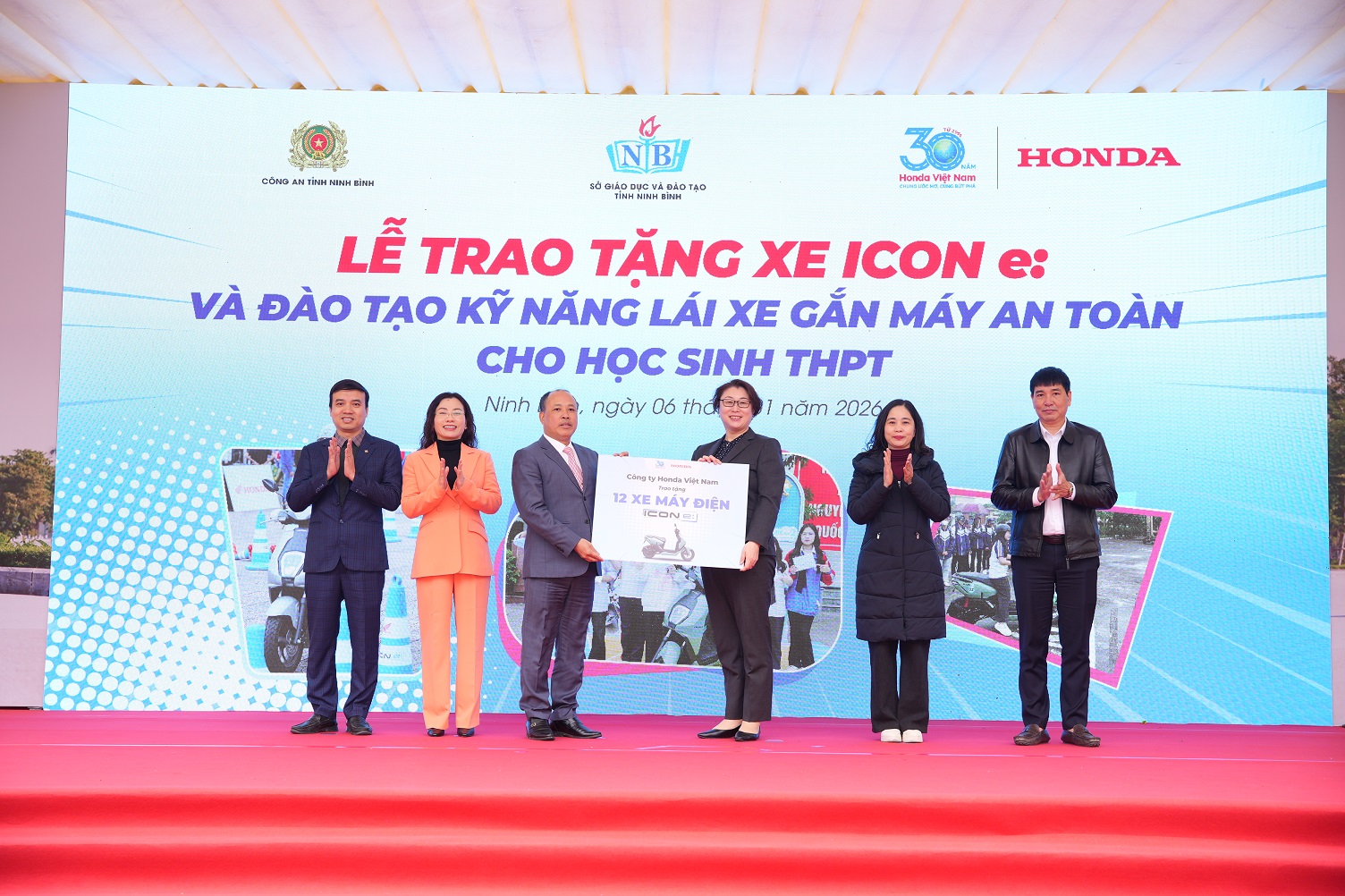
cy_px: 448
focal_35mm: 53
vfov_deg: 25.6
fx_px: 1968
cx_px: 672
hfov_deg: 37.7
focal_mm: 52.7
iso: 320
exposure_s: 1/250
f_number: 4
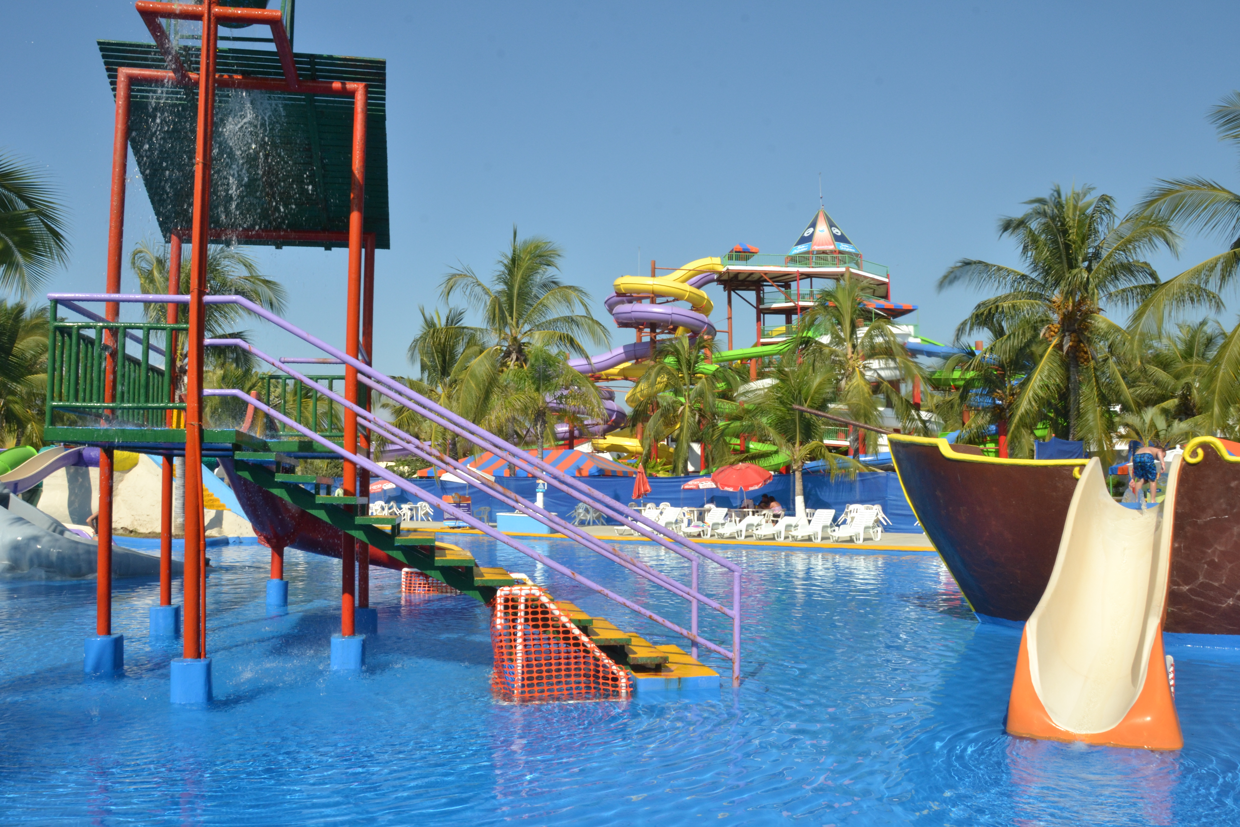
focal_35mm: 27
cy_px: 414
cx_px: 620
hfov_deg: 67.4
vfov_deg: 47.9
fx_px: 930
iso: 400
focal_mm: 18
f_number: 18
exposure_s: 1/200
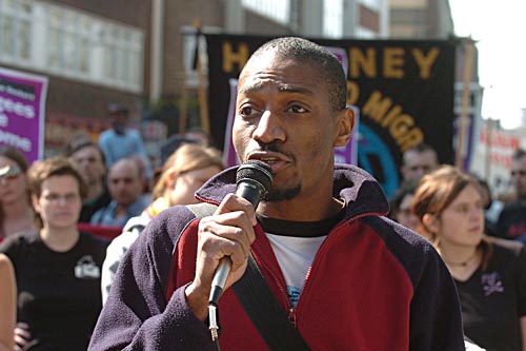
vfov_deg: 13.0
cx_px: 263
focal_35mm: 105
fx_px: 1534
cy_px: 176
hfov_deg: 19.5
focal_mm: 70
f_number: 5
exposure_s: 1/320
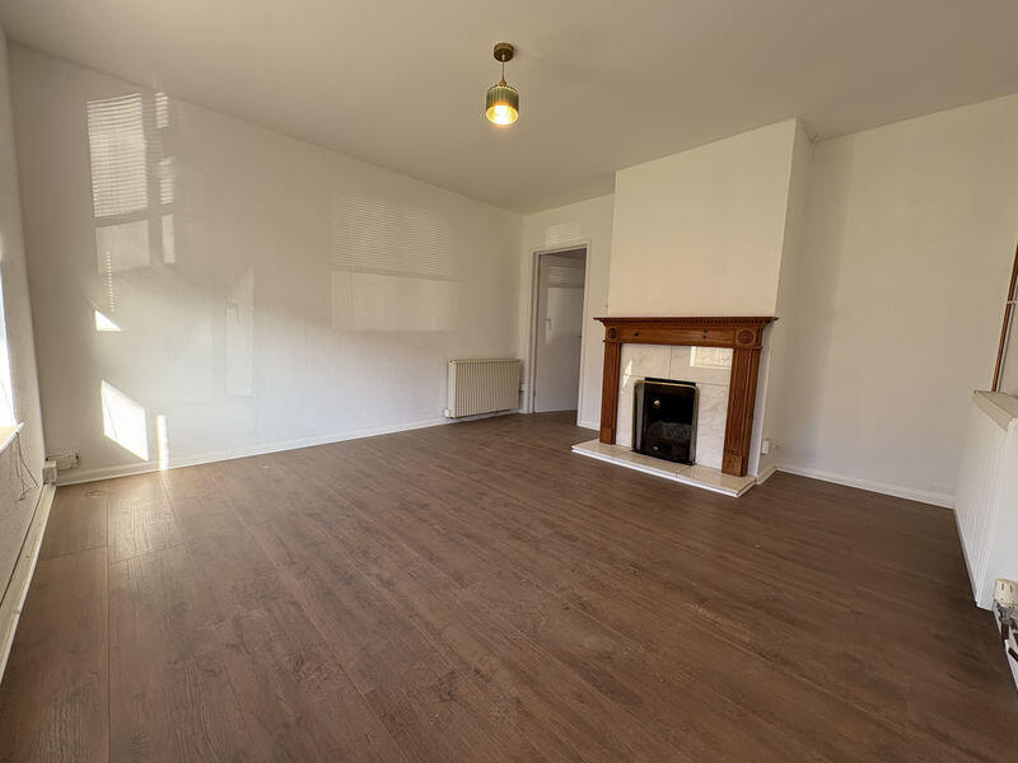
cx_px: 509
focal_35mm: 14
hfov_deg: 102.1
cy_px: 382
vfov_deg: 85.7
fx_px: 412
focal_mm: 2.22
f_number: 2.2
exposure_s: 1/99
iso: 64
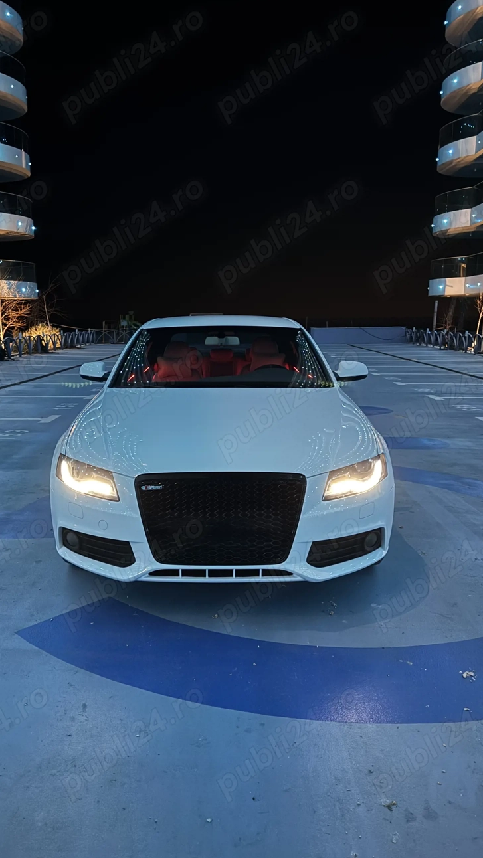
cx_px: 209
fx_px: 615
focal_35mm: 27
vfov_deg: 69.8
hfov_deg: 42.8
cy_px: 438
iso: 1250
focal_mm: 6.76
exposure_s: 1/9
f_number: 1.78
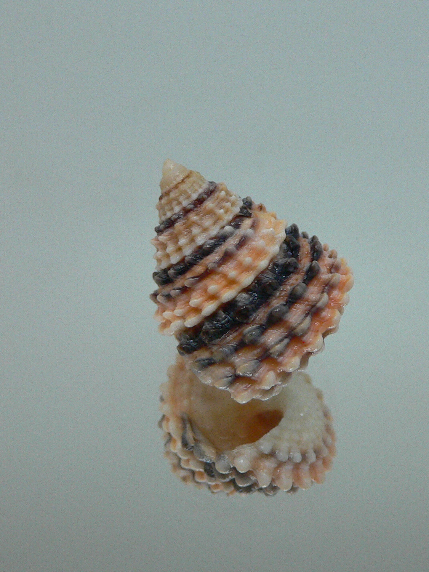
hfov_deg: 30.8
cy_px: 285
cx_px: 261
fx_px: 777
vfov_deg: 40.4
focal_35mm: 47
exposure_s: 1/60
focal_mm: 4.6
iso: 200
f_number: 2.8
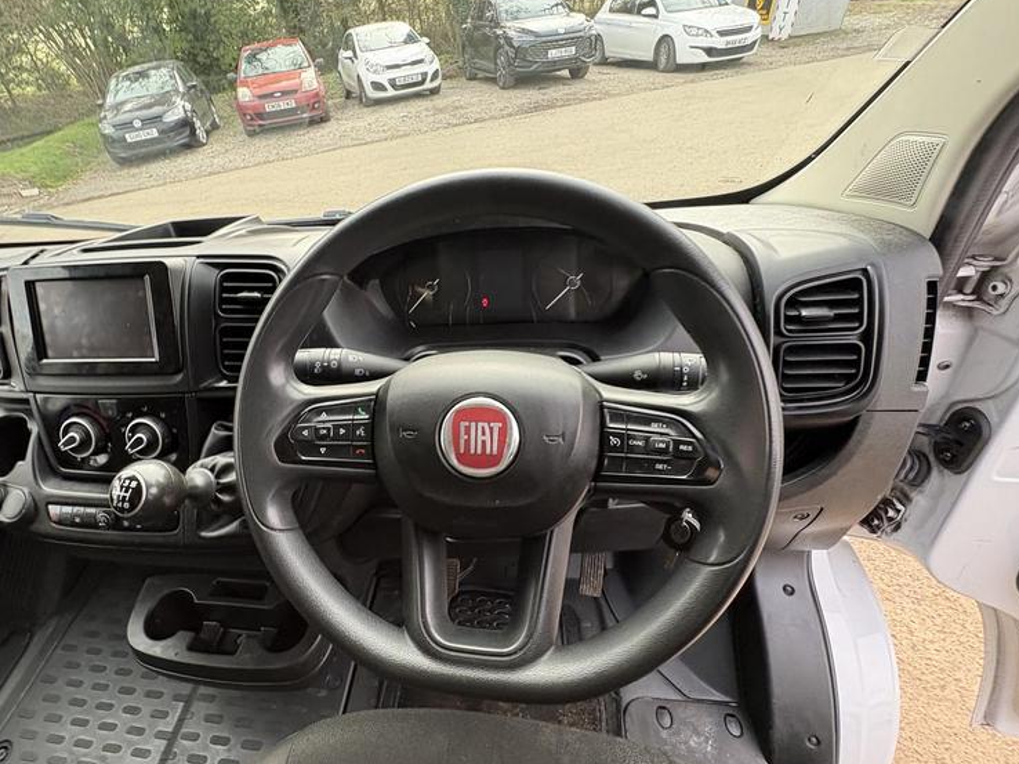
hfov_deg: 90.4
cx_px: 431
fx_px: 500
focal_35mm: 17
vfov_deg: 74.7
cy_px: 379
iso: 160
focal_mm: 2.22
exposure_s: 1/99
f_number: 2.2
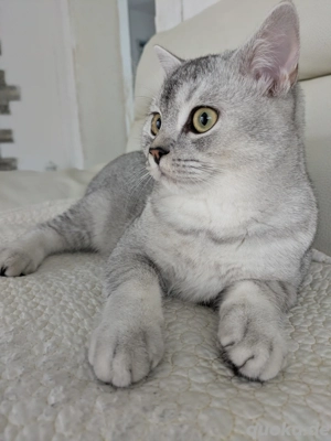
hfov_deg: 54.9
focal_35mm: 25
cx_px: 166
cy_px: 220
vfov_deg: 69.4
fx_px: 319
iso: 511
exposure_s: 1/33.3
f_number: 1.89
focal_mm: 5.43
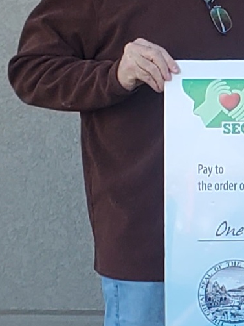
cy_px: -76
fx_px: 1127
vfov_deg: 15.7
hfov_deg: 11.7
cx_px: 391
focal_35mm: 120
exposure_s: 1/263
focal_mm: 4.3
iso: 50
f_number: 2.4
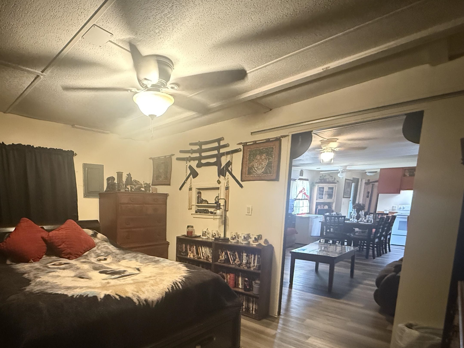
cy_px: 237
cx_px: 148
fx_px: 268
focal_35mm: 20
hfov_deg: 78.6
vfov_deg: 64.0
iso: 1600
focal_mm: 2.22
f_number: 2.2
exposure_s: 1/40
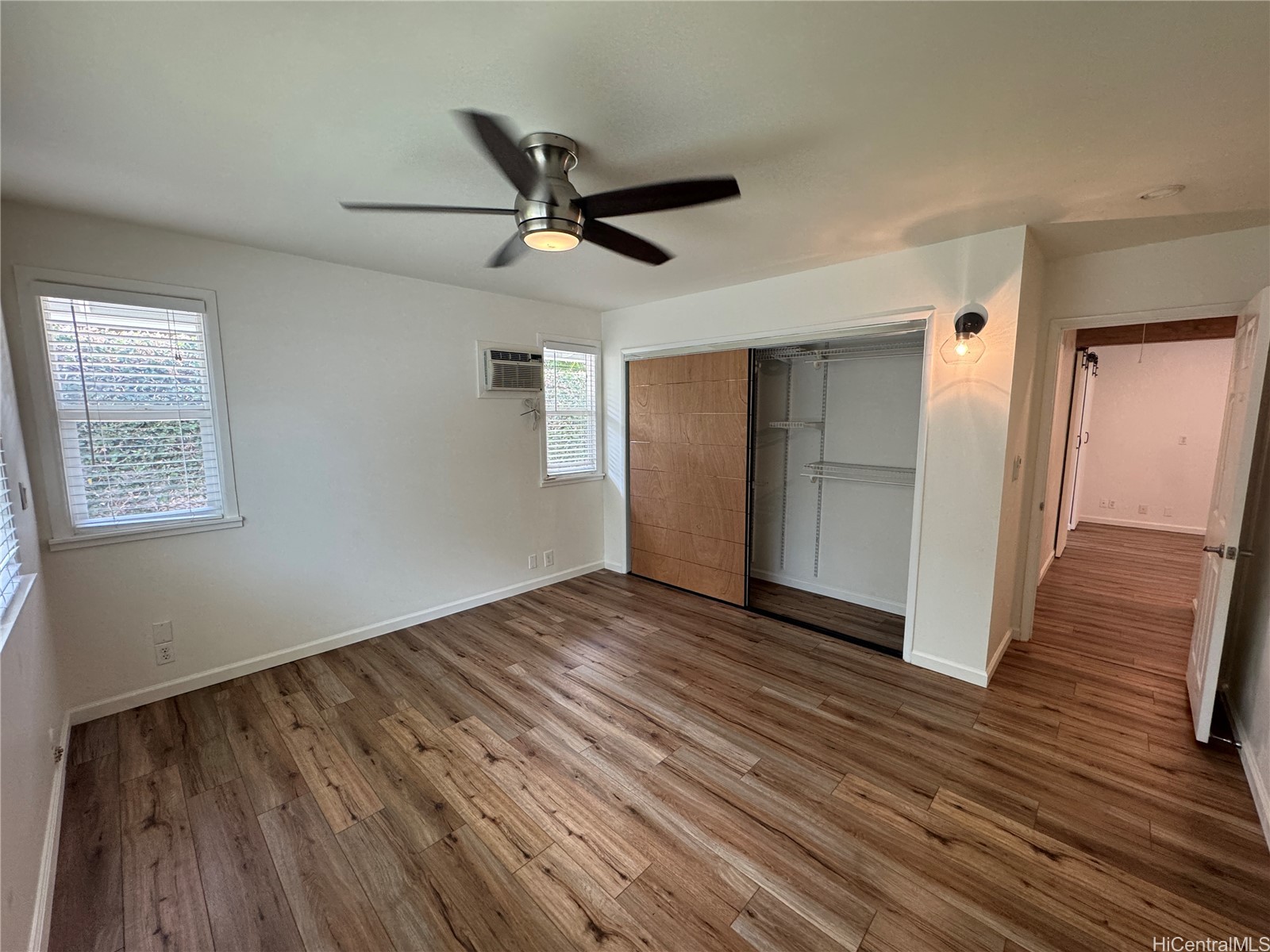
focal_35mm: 14
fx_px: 514
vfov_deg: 85.7
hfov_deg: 102.1
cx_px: 635
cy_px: 476
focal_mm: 2.22
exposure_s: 1/120
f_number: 2.2
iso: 200
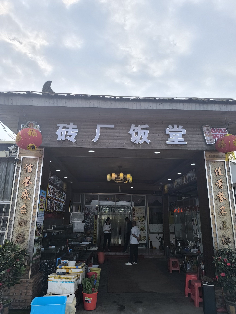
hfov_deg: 58.9
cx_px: 118
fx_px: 209
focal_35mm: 23
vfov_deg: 73.9
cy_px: 157
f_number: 1.65
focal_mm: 6.14
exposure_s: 1/769
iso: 50
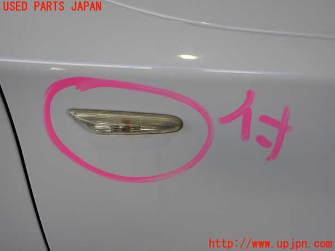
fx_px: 290
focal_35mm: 30
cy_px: 126
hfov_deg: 60.0
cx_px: 168
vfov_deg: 46.8
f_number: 2.3
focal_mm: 5.4
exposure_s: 1/160
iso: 100
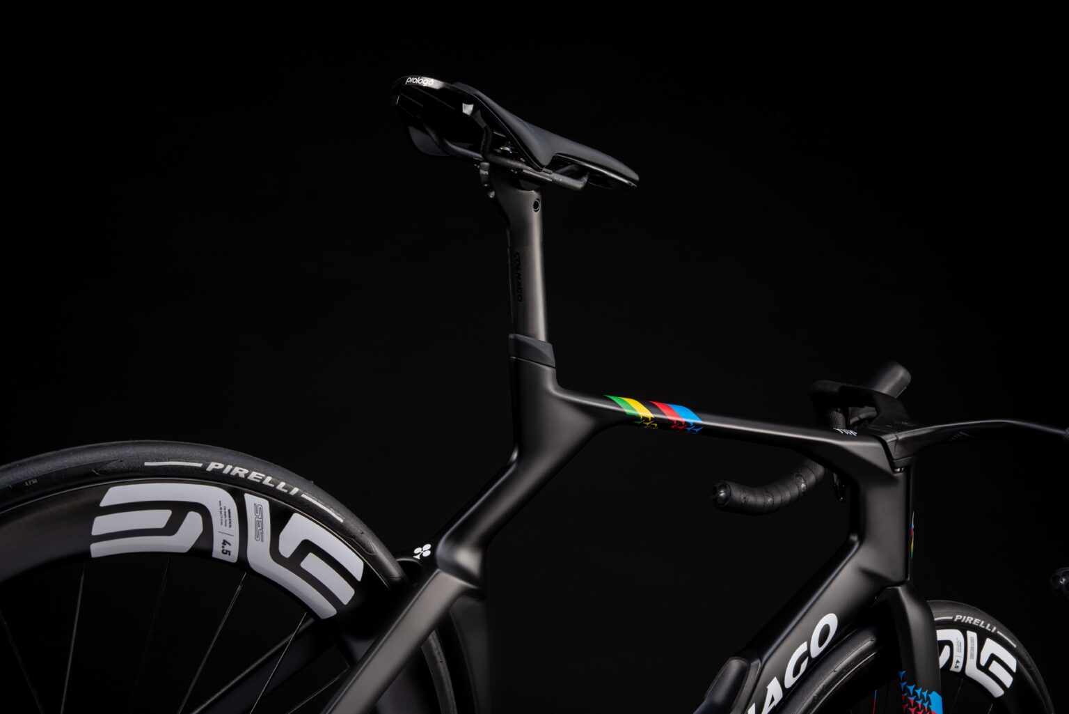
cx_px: 534
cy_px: 357
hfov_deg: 28.8
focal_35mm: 70
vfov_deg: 19.5
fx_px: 2079
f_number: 16
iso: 100
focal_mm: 70
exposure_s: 1/160
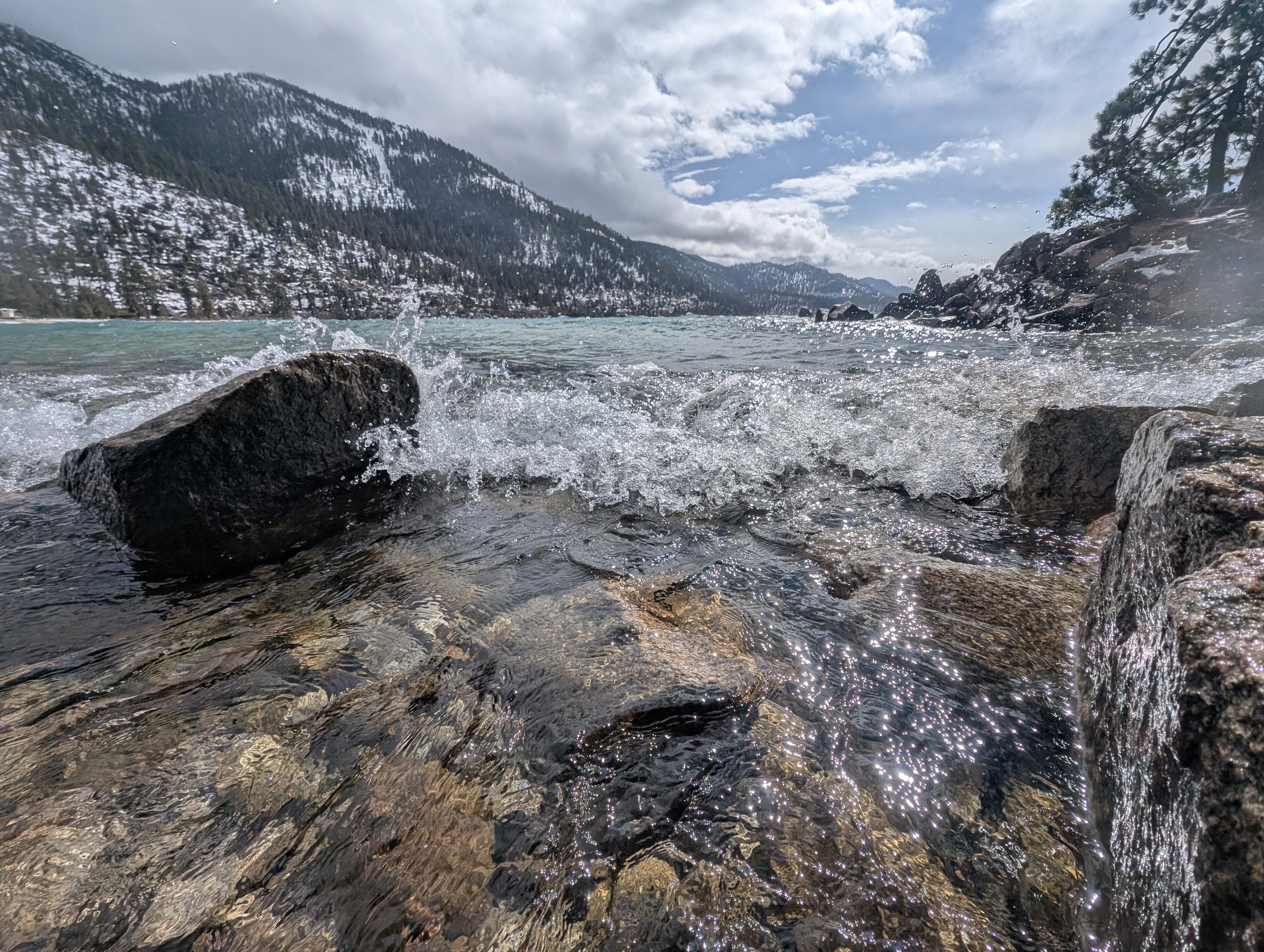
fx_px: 475
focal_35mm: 13
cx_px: 632
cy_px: 476
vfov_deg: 90.1
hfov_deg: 106.1
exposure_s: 1/5525
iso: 46
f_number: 2.2
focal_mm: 1.95
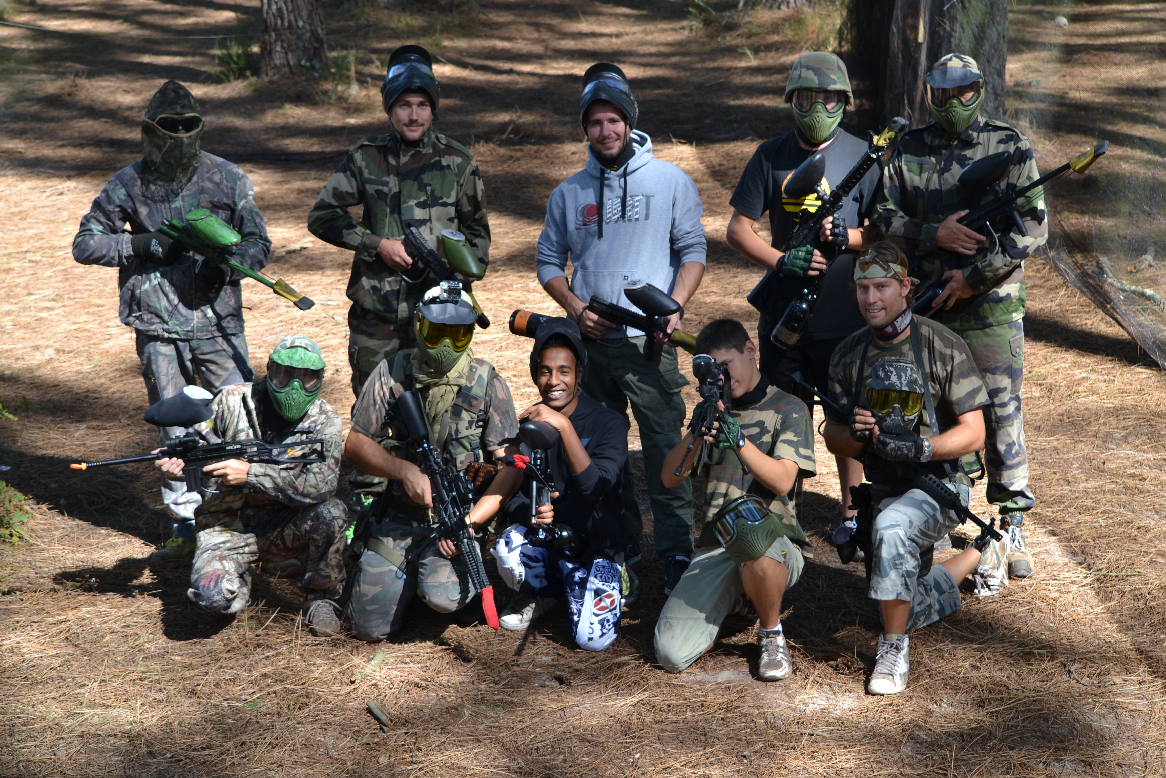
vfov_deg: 16.6
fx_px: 2672
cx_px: 583
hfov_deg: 24.6
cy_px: 389
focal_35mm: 82
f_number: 5.6
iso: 125
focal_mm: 55
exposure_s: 1/125
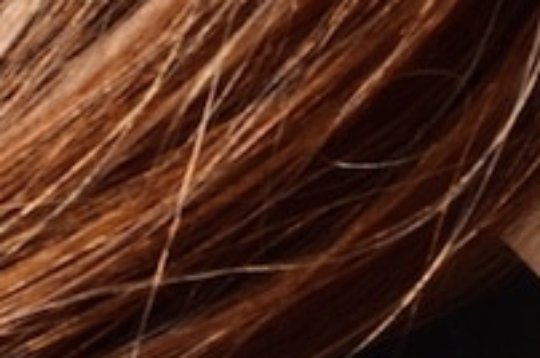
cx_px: -142
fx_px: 4974
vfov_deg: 4.0
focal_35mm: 332
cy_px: 890
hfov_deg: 6.2
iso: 800
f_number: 5.6
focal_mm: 35
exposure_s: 1/60
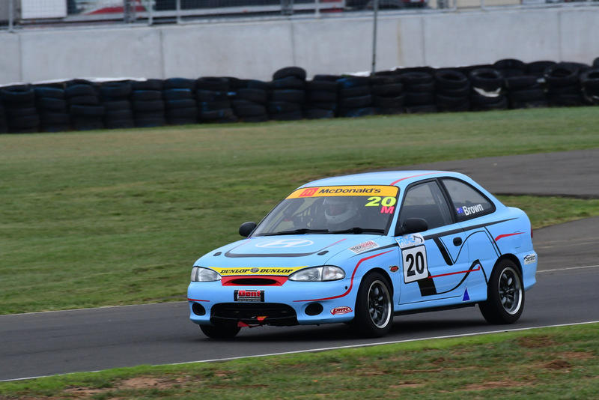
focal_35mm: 750
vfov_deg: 1.8
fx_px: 12483
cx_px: 300
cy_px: 200
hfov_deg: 2.7
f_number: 13
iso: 640
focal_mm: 500
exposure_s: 1/640
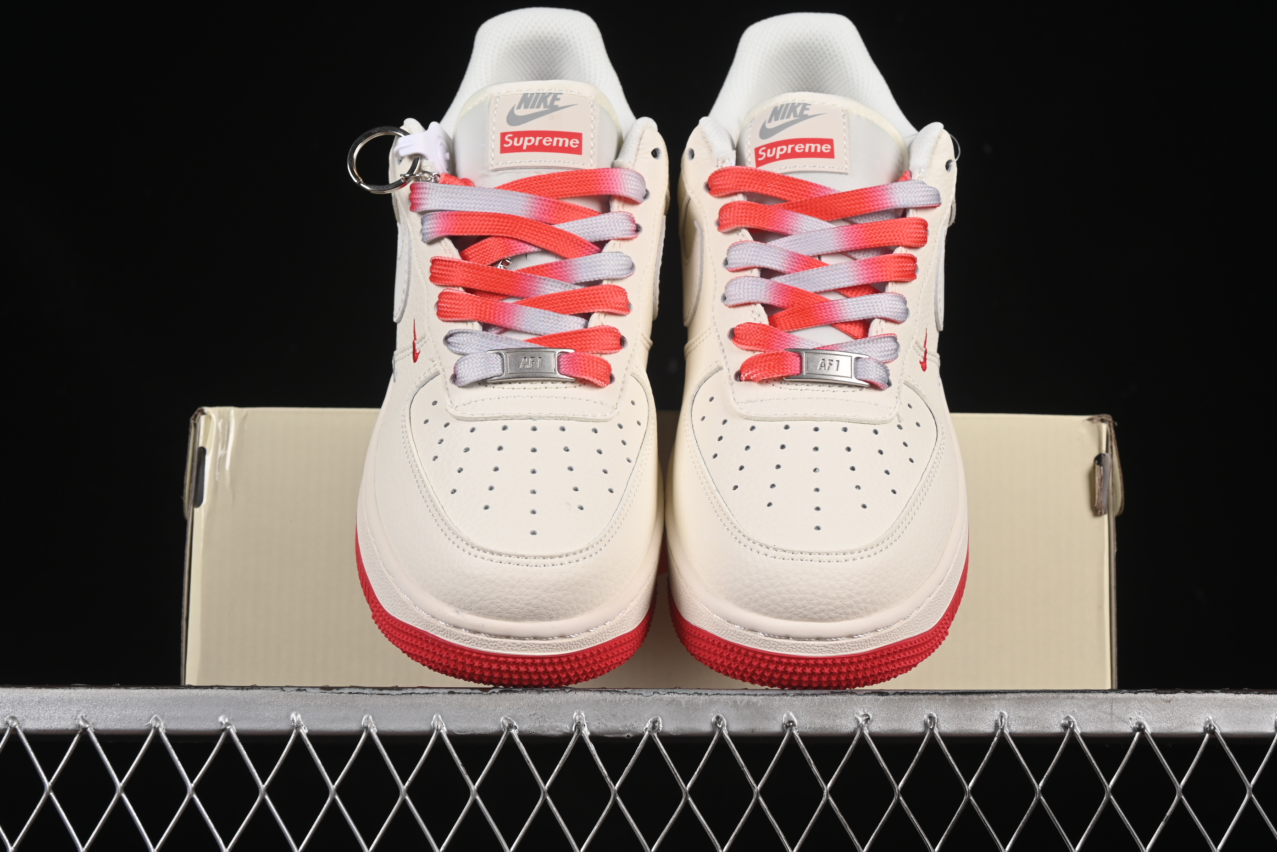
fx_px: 2660
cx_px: 638
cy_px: 426
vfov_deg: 18.2
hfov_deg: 27.0
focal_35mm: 75
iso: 160
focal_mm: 50
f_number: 8
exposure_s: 1/80
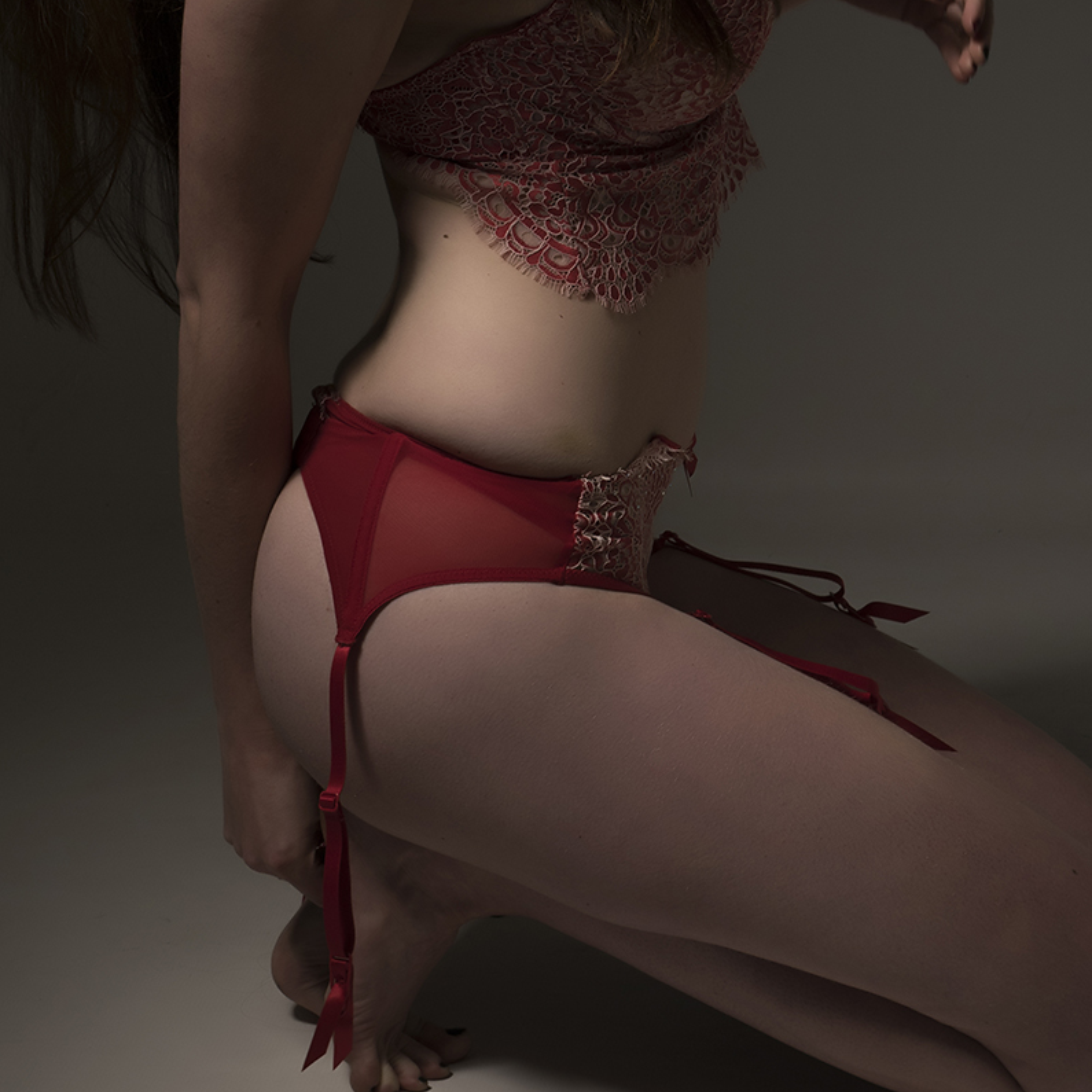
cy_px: 232
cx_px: 576
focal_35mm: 118
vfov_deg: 14.7
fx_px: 4211
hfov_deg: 14.8
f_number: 11
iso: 100
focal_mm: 46
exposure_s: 1/200
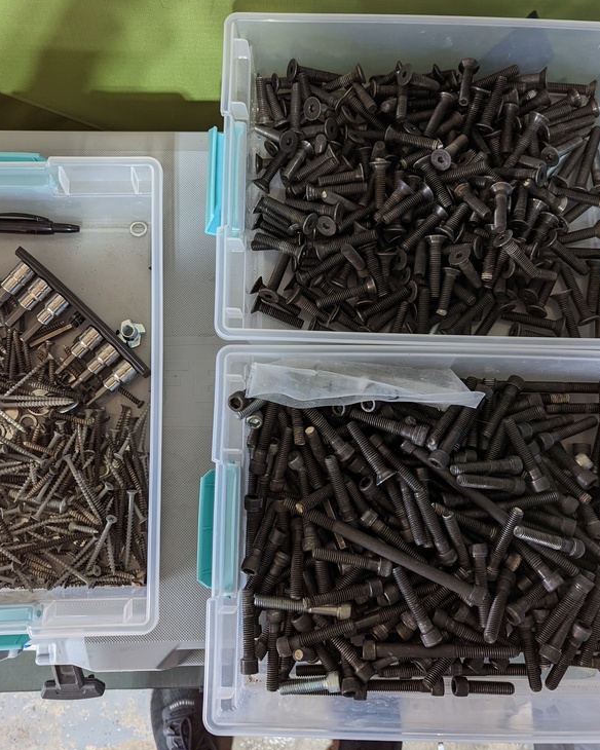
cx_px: 280
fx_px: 710
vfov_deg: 55.7
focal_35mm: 32
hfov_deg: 45.8
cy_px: 377
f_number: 1.85
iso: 254
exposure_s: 1/120
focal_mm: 6.81
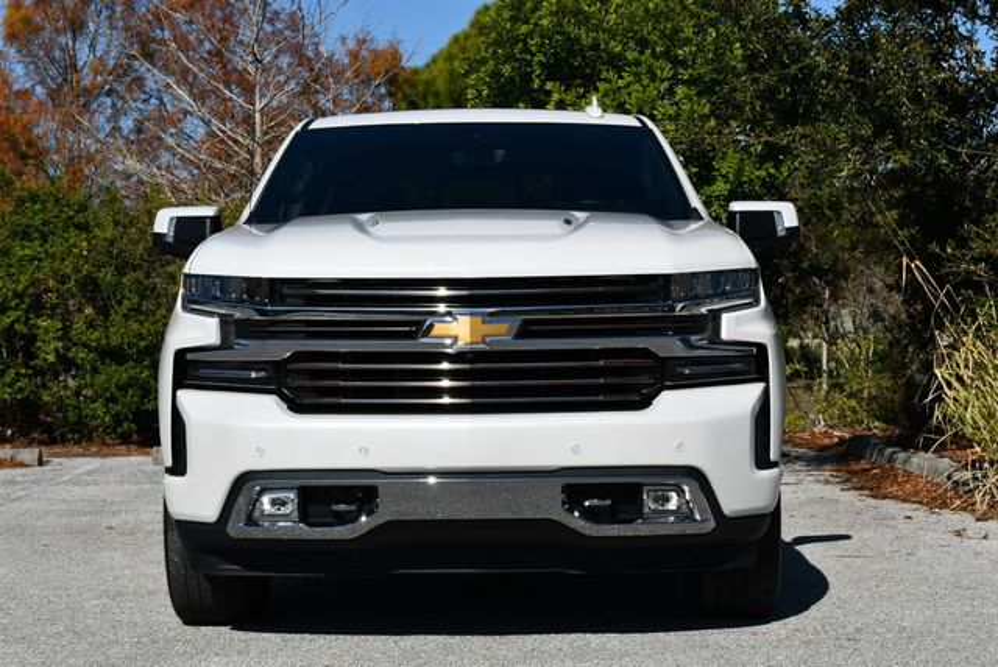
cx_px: 499
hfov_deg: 26.6
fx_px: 2109
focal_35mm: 76
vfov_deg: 18.0
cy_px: 334
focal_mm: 38
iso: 100
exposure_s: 1/320
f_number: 9
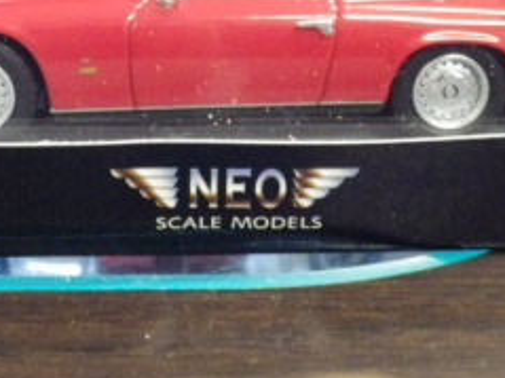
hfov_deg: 21.5
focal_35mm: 91
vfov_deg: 15.8
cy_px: -34
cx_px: 224
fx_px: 1327
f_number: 3.4
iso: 800
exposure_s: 1/25
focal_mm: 6.2
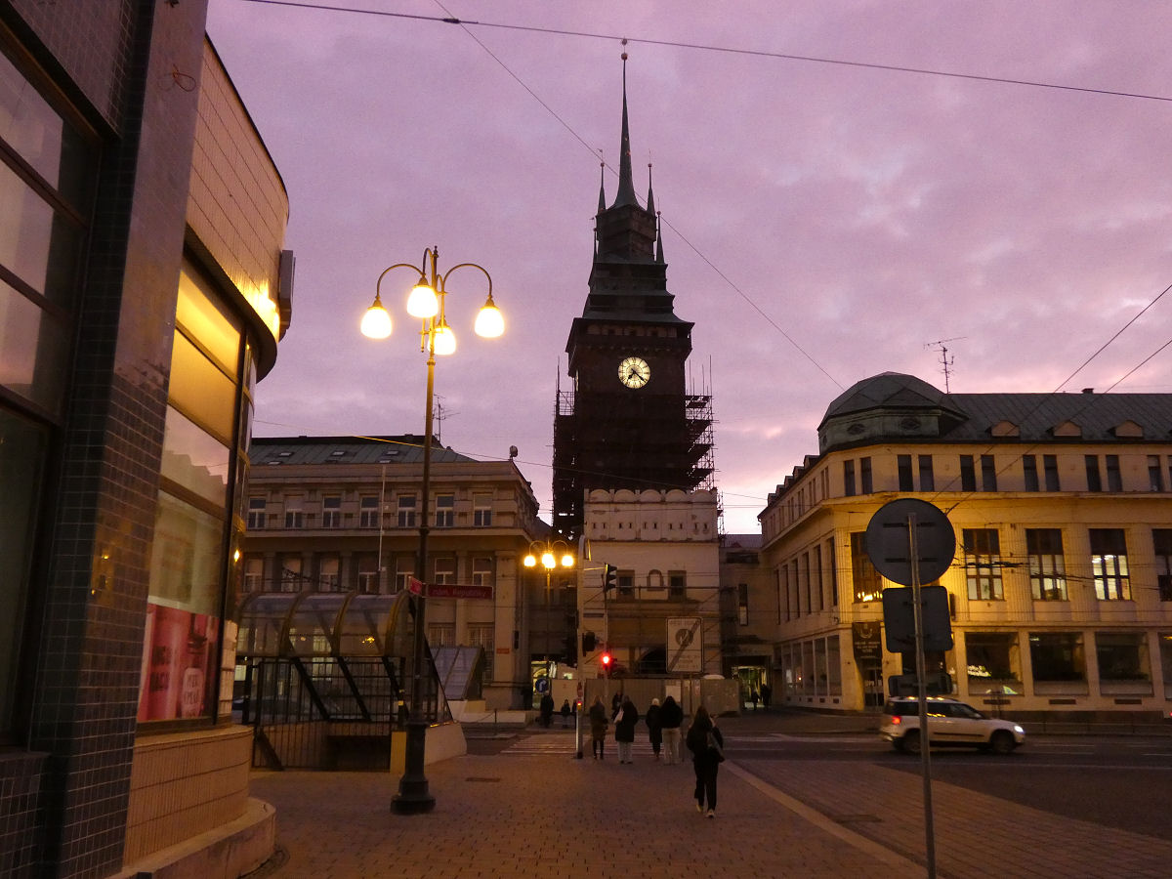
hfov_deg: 58.4
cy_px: 440
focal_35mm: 31
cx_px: 586
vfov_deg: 45.4
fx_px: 1050
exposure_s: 1/80
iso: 800
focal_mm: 5.5
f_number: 3.3
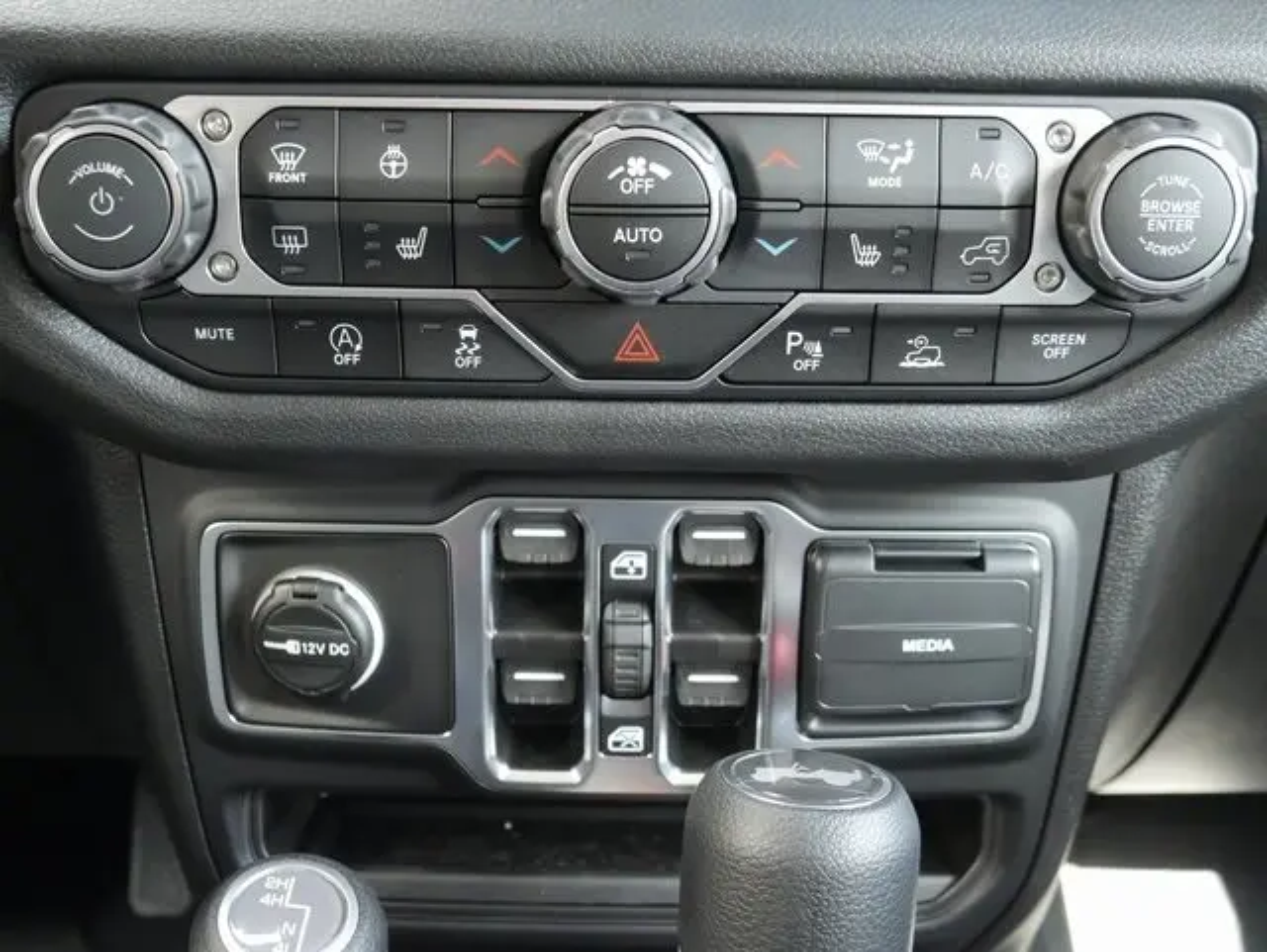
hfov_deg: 42.9
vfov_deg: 32.9
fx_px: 1612
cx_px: 634
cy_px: 476
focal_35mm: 44
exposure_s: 1/60
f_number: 5
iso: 2500
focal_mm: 22
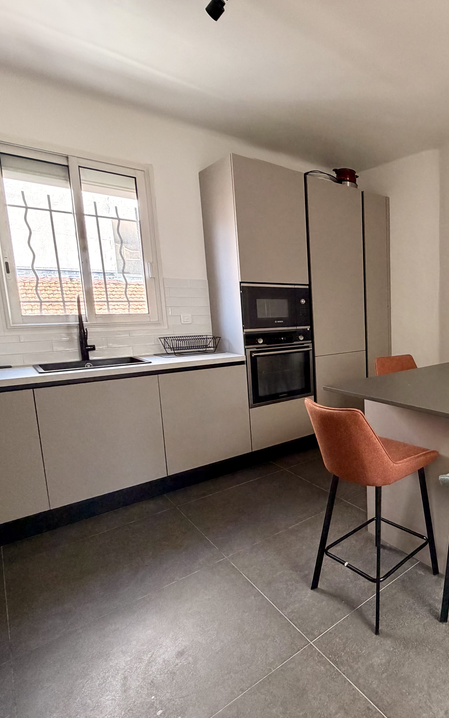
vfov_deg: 85.1
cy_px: 359
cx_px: 415
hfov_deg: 51.6
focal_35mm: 20
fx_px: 392
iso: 320
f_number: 2.2
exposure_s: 1/110
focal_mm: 2.22
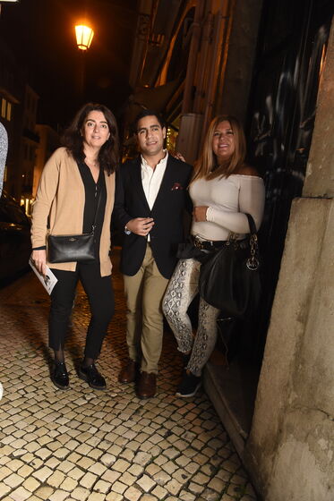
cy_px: 250
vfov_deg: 73.8
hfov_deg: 53.1
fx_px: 334
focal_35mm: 24
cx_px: 167
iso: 2500
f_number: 4.5
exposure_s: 1/60
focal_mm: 24
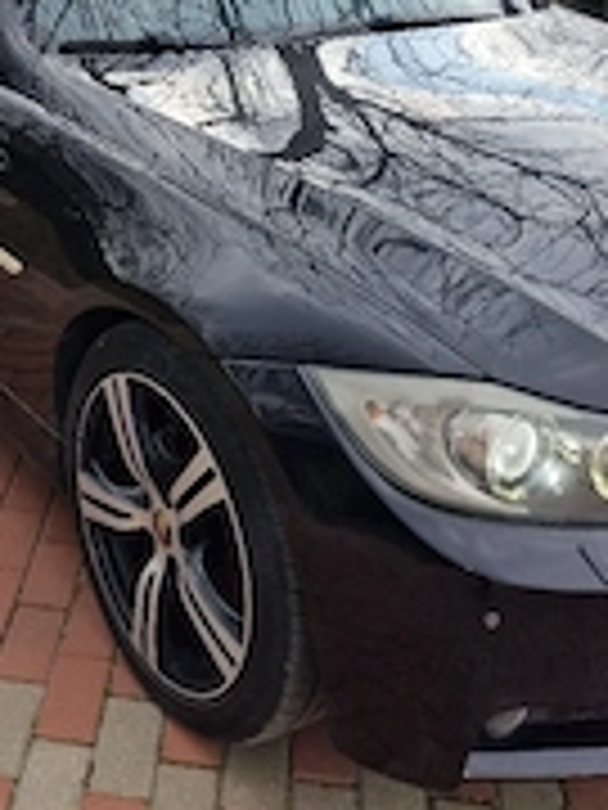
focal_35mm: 51
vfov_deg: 36.1
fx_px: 1194
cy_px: 153
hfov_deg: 28.0
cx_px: 122
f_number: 1.8
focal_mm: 6.4
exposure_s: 1/217
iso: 50
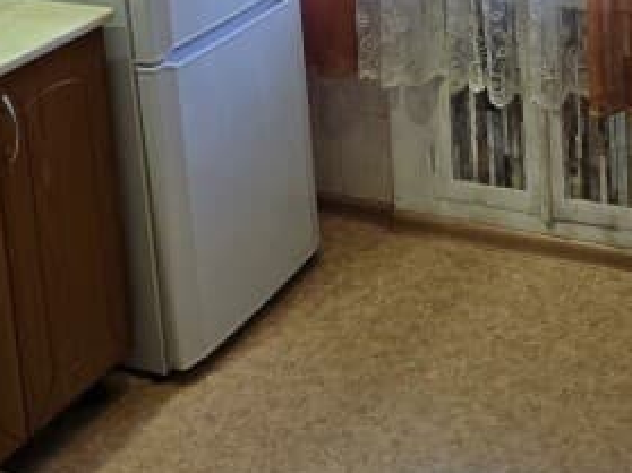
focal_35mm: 66
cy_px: -195
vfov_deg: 19.8
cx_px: 505
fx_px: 1204
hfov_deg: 28.8
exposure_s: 1/100
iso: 125
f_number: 1.7
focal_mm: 6.3
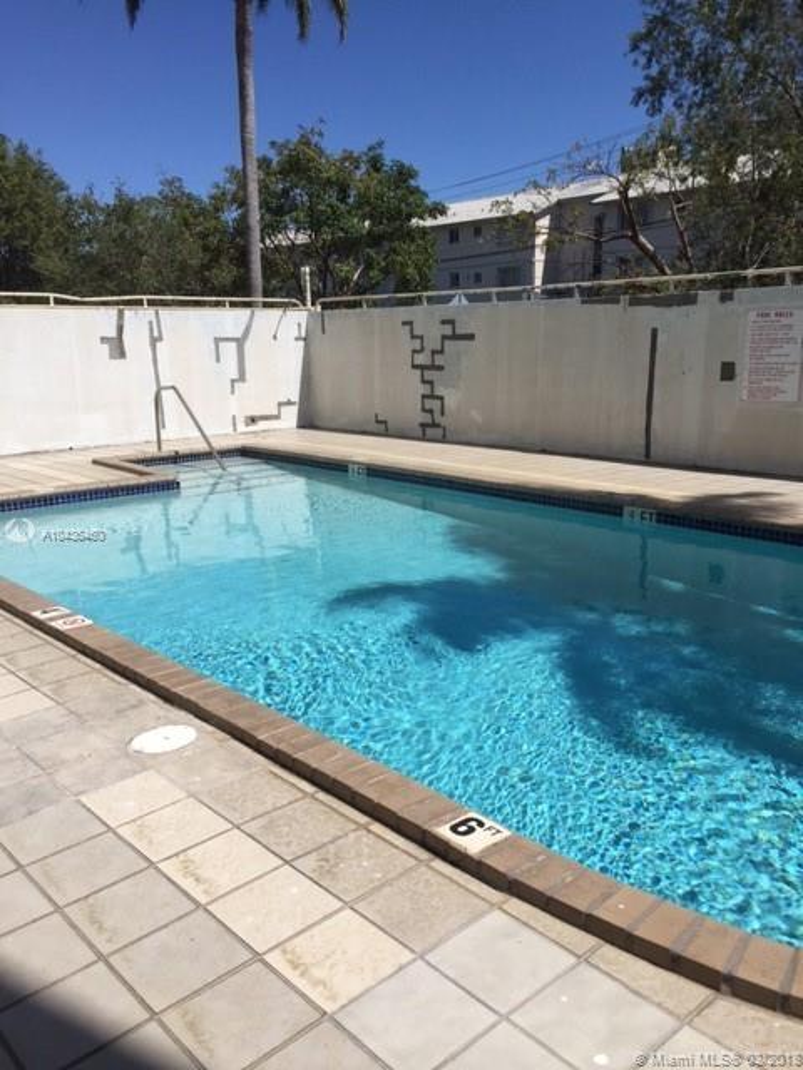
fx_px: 897
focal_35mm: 29
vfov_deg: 61.7
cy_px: 535
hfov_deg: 48.2
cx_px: 402
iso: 32
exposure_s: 1/3968
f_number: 2.2
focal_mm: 4.15
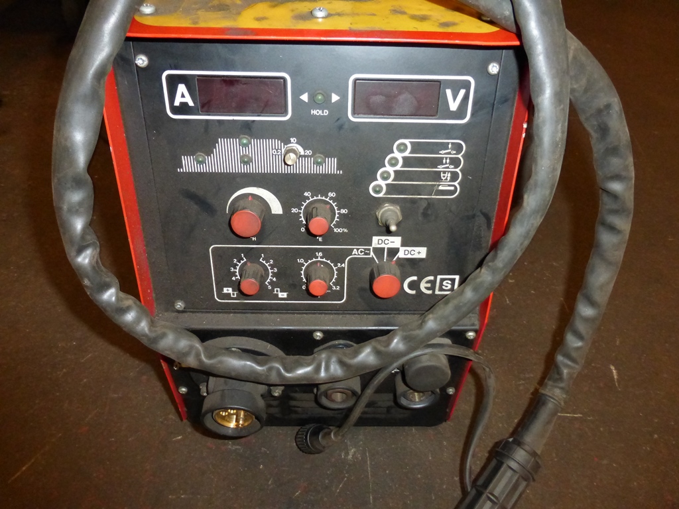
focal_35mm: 25
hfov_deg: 69.4
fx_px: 490
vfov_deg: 54.9
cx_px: 340
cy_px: 254
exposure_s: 1/8
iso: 800
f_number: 3.3
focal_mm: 4.3
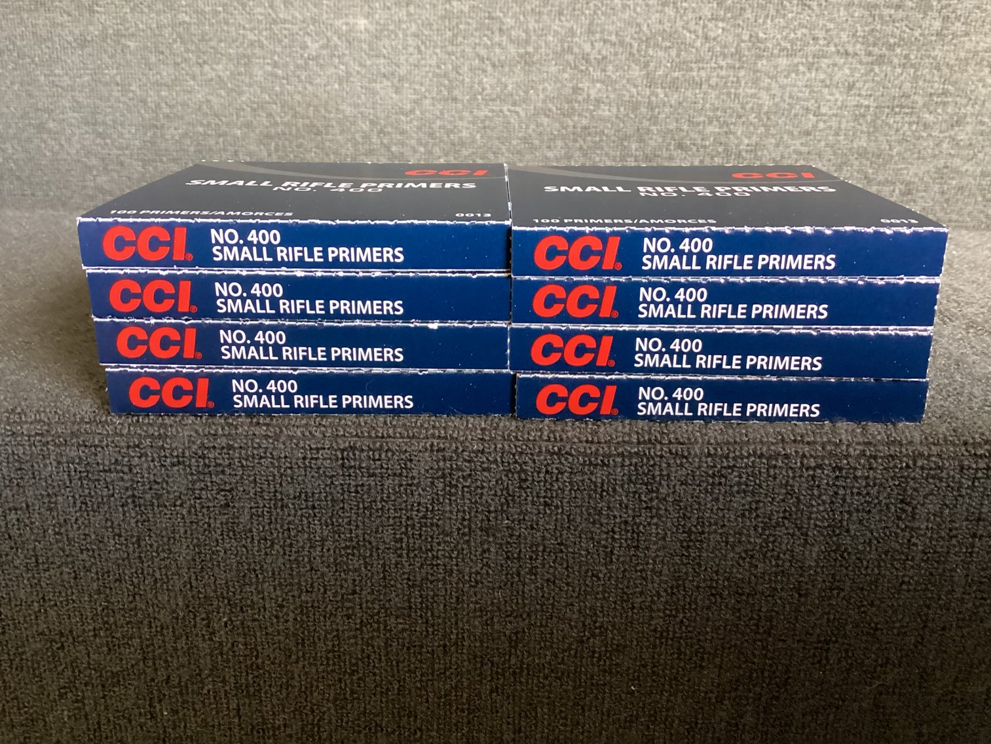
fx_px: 888
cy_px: 372
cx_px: 496
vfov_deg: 45.4
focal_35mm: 31
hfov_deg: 58.3
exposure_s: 1/50
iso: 320
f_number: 2.4
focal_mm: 3.3
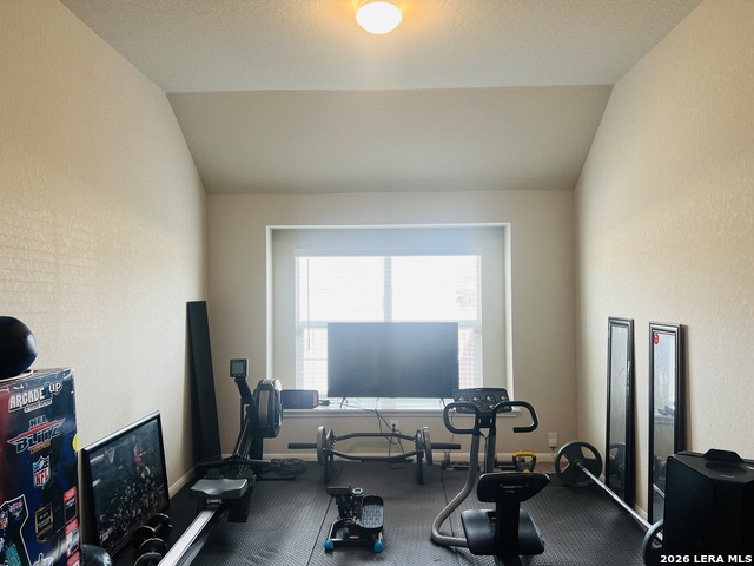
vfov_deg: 53.1
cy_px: 283
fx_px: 566
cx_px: 377
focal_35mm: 26
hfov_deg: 67.3
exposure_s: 1/120
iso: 100
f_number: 1.5
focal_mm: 5.7
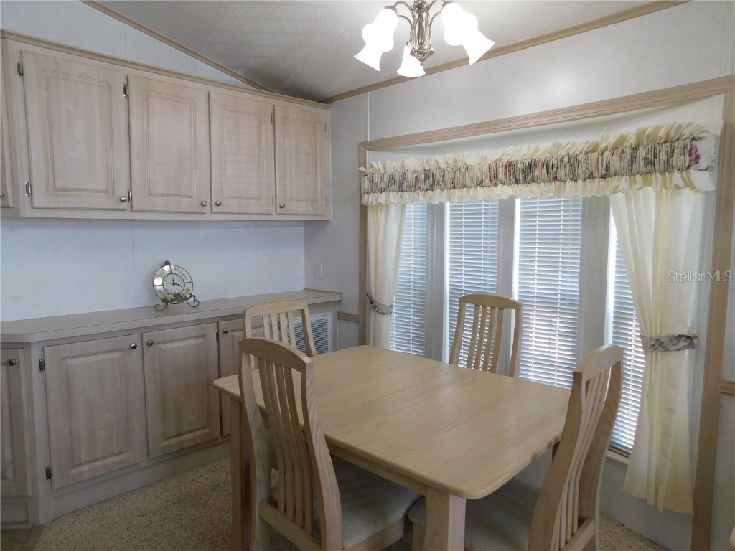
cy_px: 276
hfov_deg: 73.9
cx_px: 368
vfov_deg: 58.9
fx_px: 488
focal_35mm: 23
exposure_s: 1/40
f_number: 3
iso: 125
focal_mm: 4
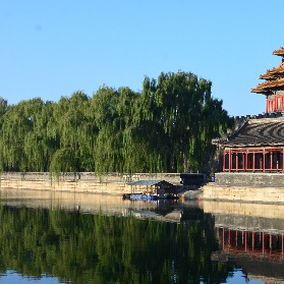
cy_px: 178
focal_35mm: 70
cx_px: 301
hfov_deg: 23.4
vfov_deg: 24.6
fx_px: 650
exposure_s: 1/125
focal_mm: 24
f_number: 11
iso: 200
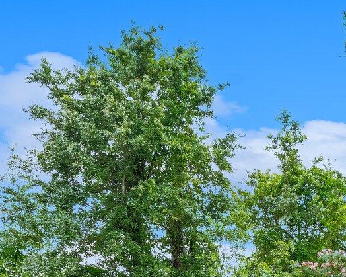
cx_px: 553
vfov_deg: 20.1
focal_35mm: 66
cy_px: 408
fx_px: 676
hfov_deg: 22.3
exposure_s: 1/60
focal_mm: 18
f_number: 9
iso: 500
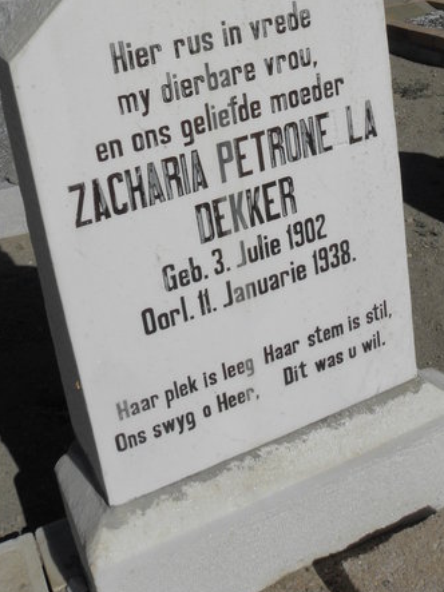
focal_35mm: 47
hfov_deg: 30.9
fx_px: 804
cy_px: 72
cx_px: 227
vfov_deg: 38.0
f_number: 5.6
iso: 64
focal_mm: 4.6
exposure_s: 1/1250
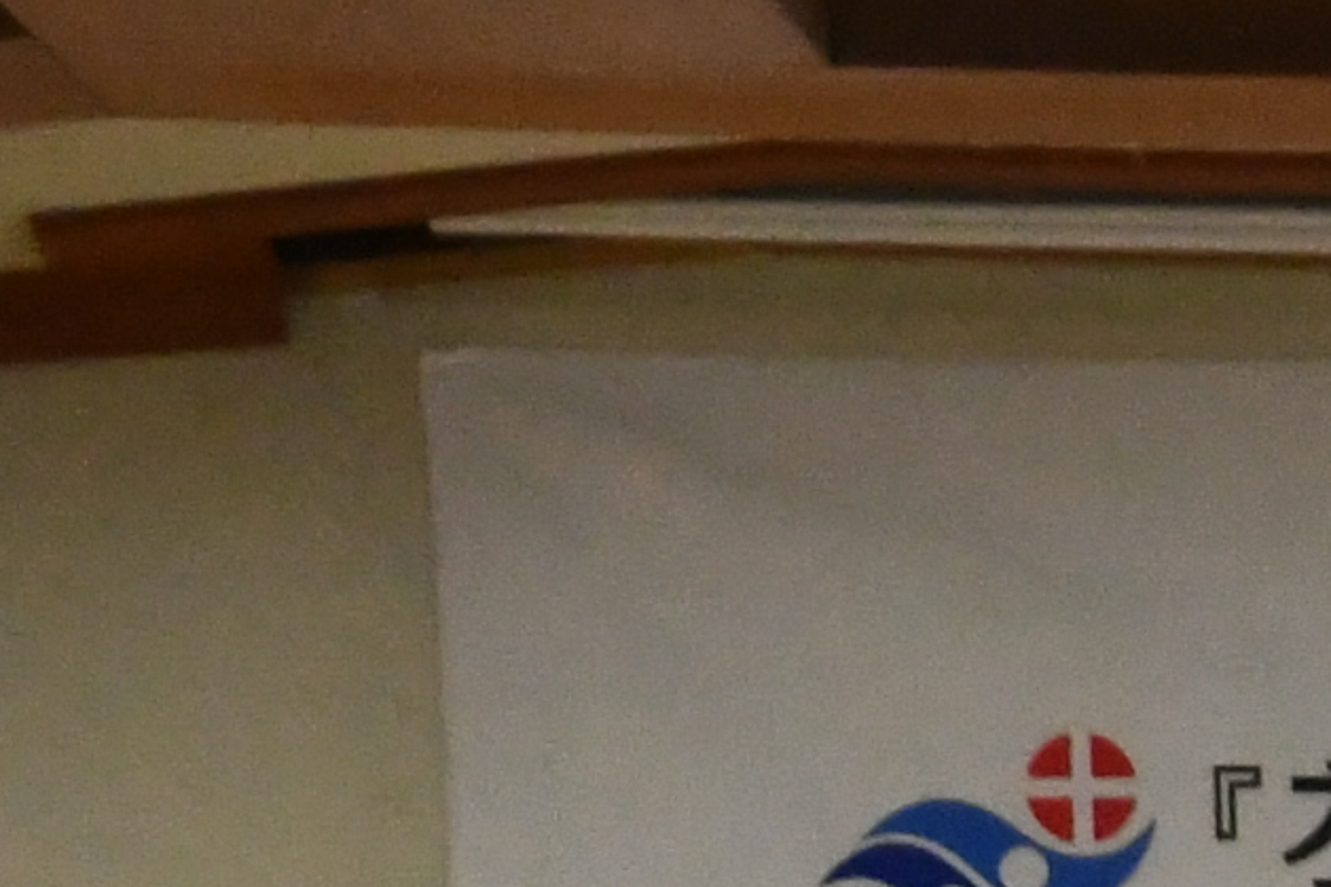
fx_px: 33116
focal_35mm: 896
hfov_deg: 2.3
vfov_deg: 1.5
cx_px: 3805
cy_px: 2703
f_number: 5.3
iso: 3600
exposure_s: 1/160
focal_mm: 90
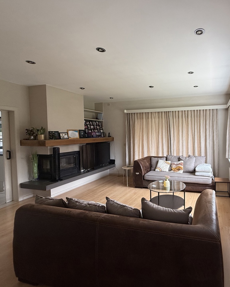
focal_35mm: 19
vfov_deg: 83.3
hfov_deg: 66.5
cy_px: 139
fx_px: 162
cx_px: 172
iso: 80
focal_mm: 2.22
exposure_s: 1/99
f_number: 2.2
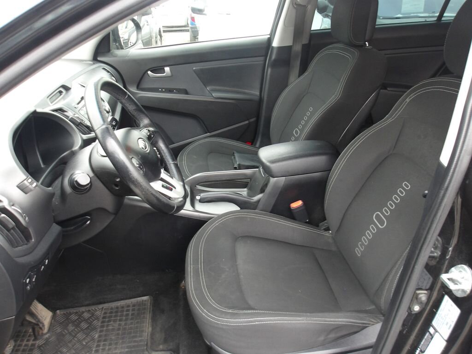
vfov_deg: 51.4
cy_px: 177
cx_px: 236
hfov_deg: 65.3
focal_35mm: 27
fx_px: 368
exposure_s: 1/15
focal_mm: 4.9
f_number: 3
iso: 200
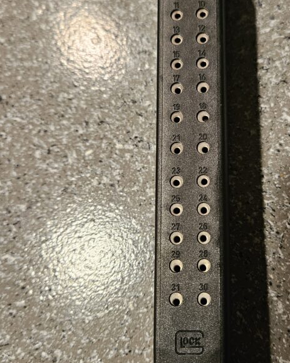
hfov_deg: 45.8
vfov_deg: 57.2
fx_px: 333
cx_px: 210
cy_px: 184
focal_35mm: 31
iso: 1000
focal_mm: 5.4
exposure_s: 1/120
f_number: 1.8
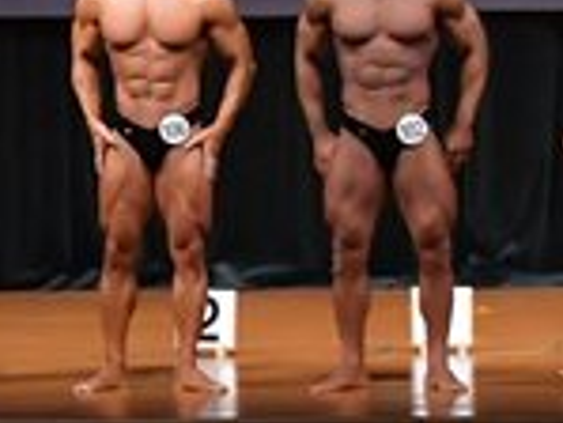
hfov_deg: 5.1
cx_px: 40
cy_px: 15
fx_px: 6348
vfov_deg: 3.8
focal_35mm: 390
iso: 6400
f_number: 5.6
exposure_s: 1/400
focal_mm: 52
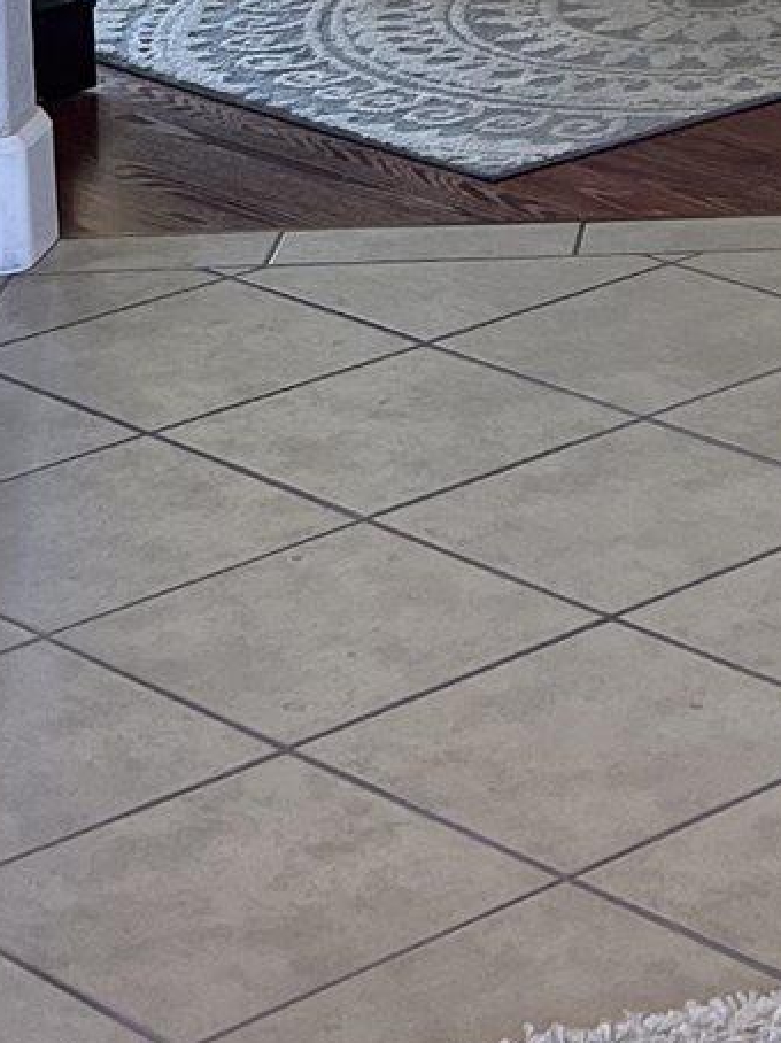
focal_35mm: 132
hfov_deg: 10.9
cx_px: 1034
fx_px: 3975
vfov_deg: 13.9
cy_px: -597
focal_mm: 5.7
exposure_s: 1/120
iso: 100
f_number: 1.5
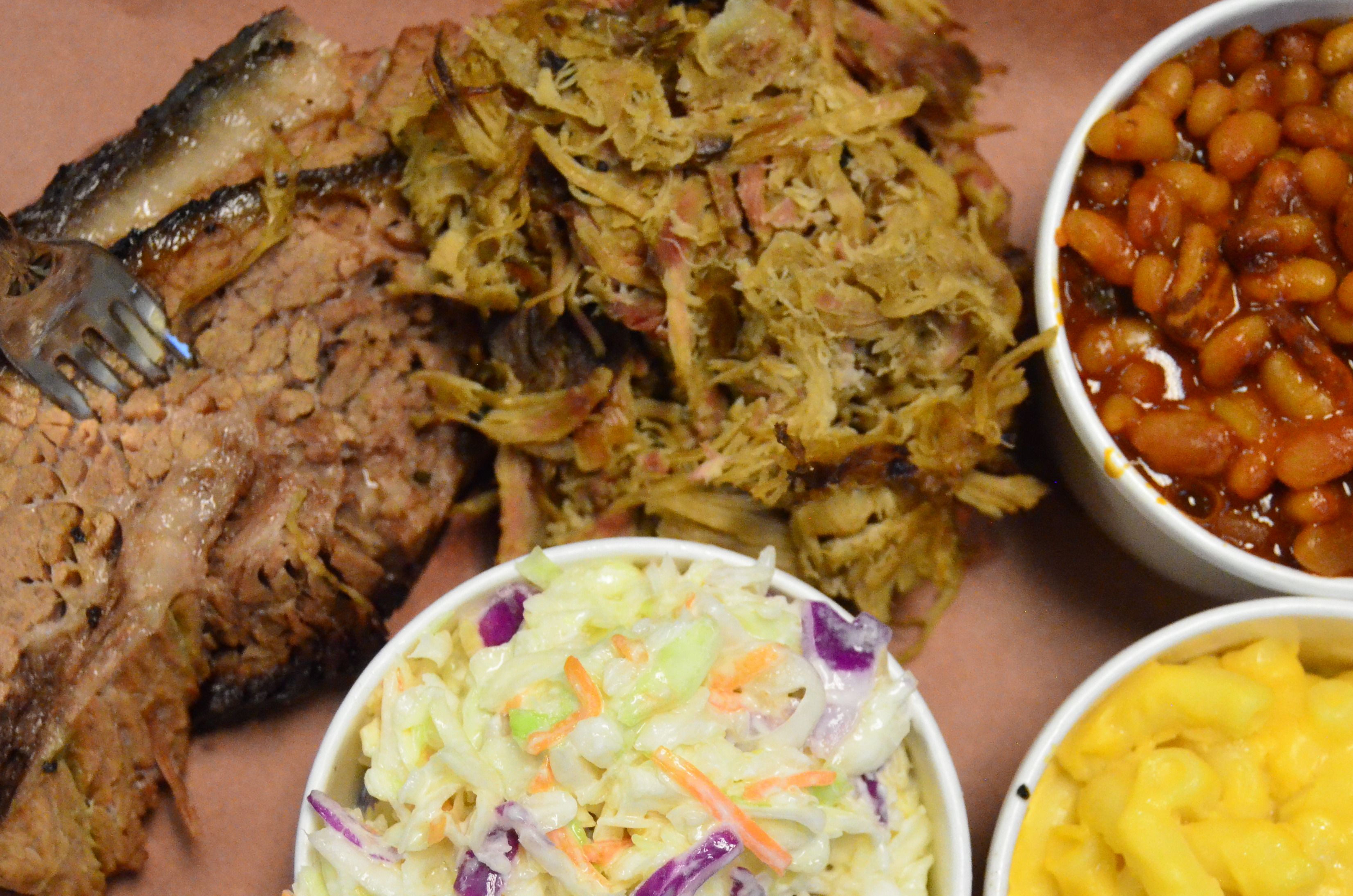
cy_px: 568
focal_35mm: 67
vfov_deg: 20.2
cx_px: 661
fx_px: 2513
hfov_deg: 30.1
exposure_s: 1/320
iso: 5000
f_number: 4.5
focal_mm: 30
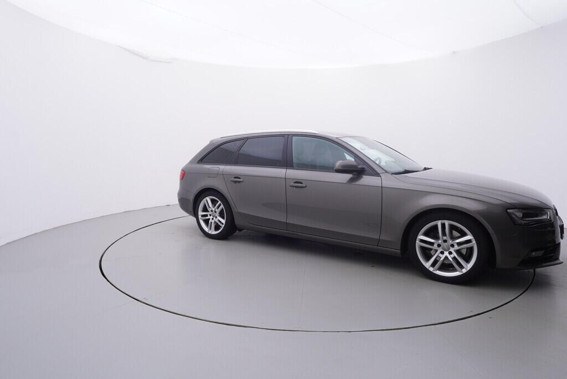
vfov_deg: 56.2
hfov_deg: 77.3
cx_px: 284
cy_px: 190
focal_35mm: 22
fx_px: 355
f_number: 5
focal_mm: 15
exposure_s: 1/80
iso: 200
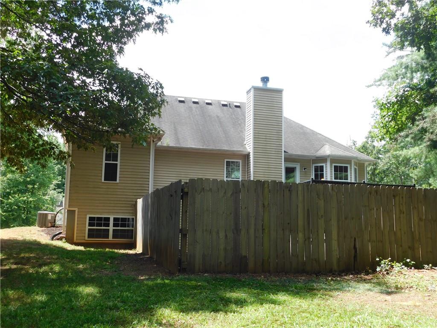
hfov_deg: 51.4
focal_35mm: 36
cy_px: 164
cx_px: 218
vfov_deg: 39.7
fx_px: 454
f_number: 3.5
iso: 125
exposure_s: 1/250
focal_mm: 6.3
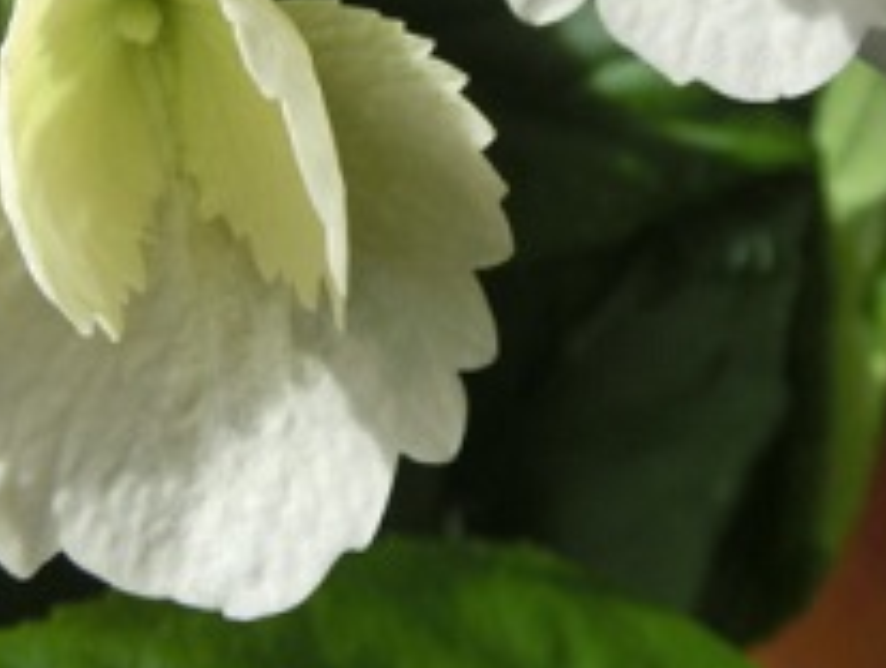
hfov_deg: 35.5
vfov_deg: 25.4
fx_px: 1385
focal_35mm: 54
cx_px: 471
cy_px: -47
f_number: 3.3
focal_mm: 4.4
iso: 80
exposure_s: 1/160
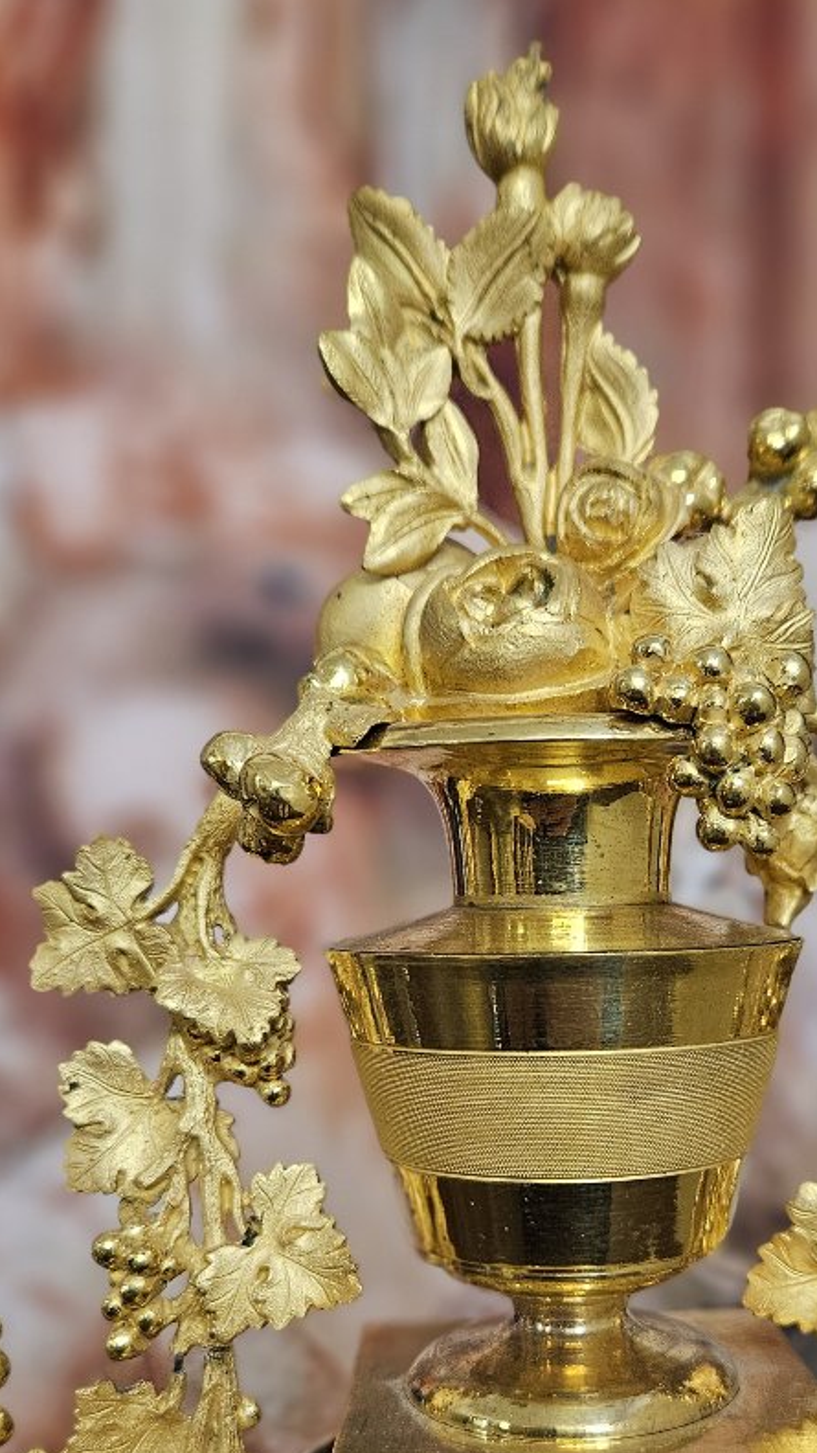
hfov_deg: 31.0
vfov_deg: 52.0
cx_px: 529
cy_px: 948
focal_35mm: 38
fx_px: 1463
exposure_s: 1/100
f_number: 1.8
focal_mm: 5.4
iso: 800
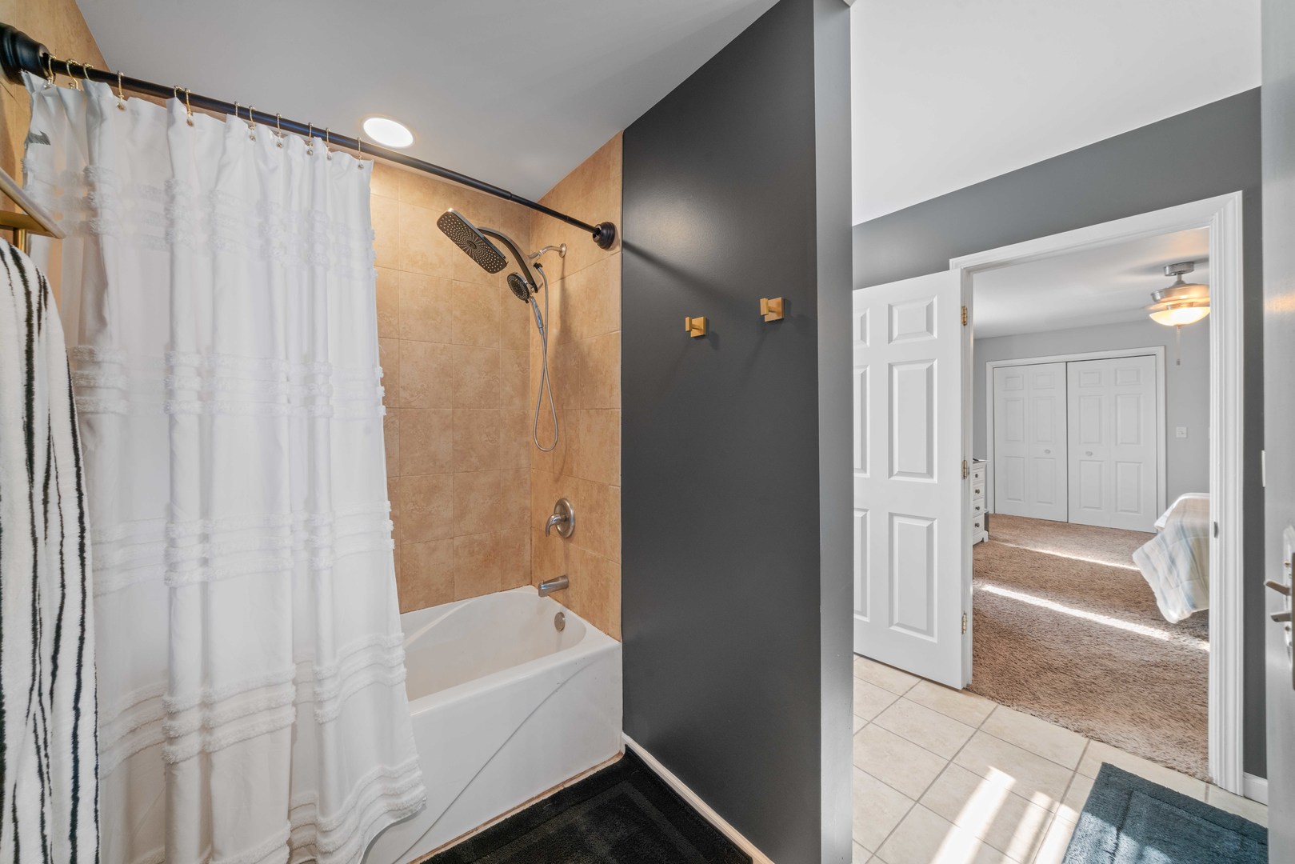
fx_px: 468
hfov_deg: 108.3
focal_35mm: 13
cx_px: 648
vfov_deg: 85.4
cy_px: 432
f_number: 11
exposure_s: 1/1.25
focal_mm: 13
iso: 250
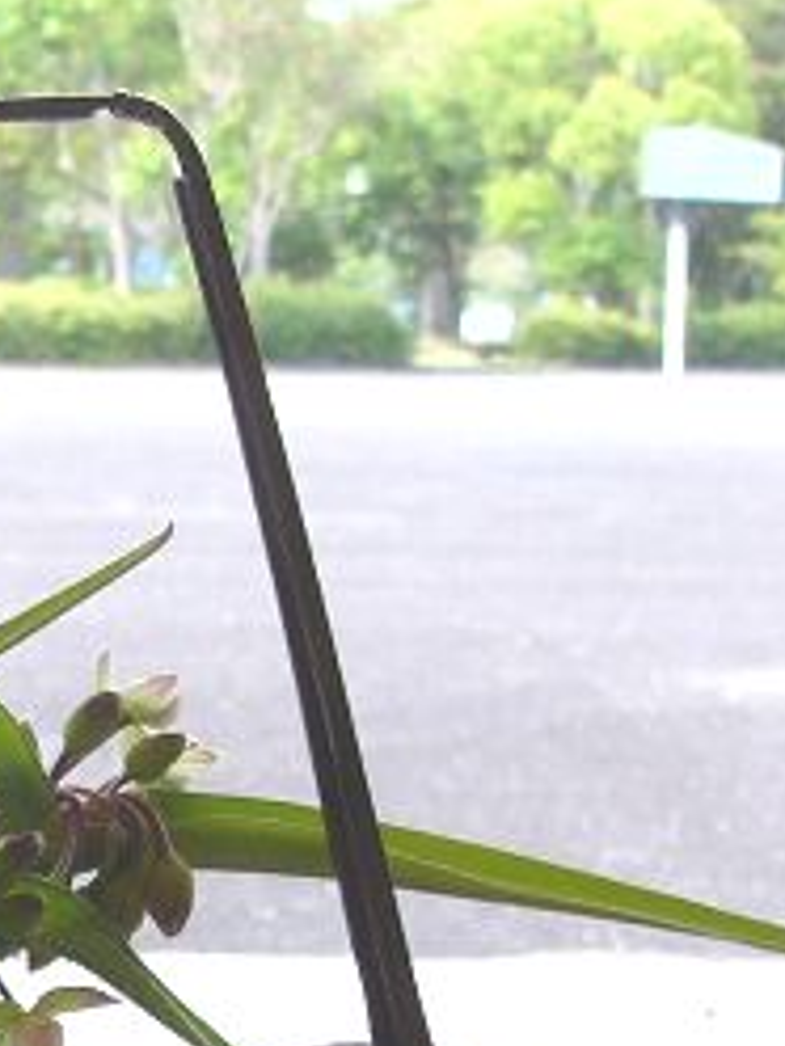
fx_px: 2812
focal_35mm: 93
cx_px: -127
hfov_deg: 15.4
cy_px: 966
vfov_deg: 20.6
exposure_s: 1/80
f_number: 2.8
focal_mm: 6
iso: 50
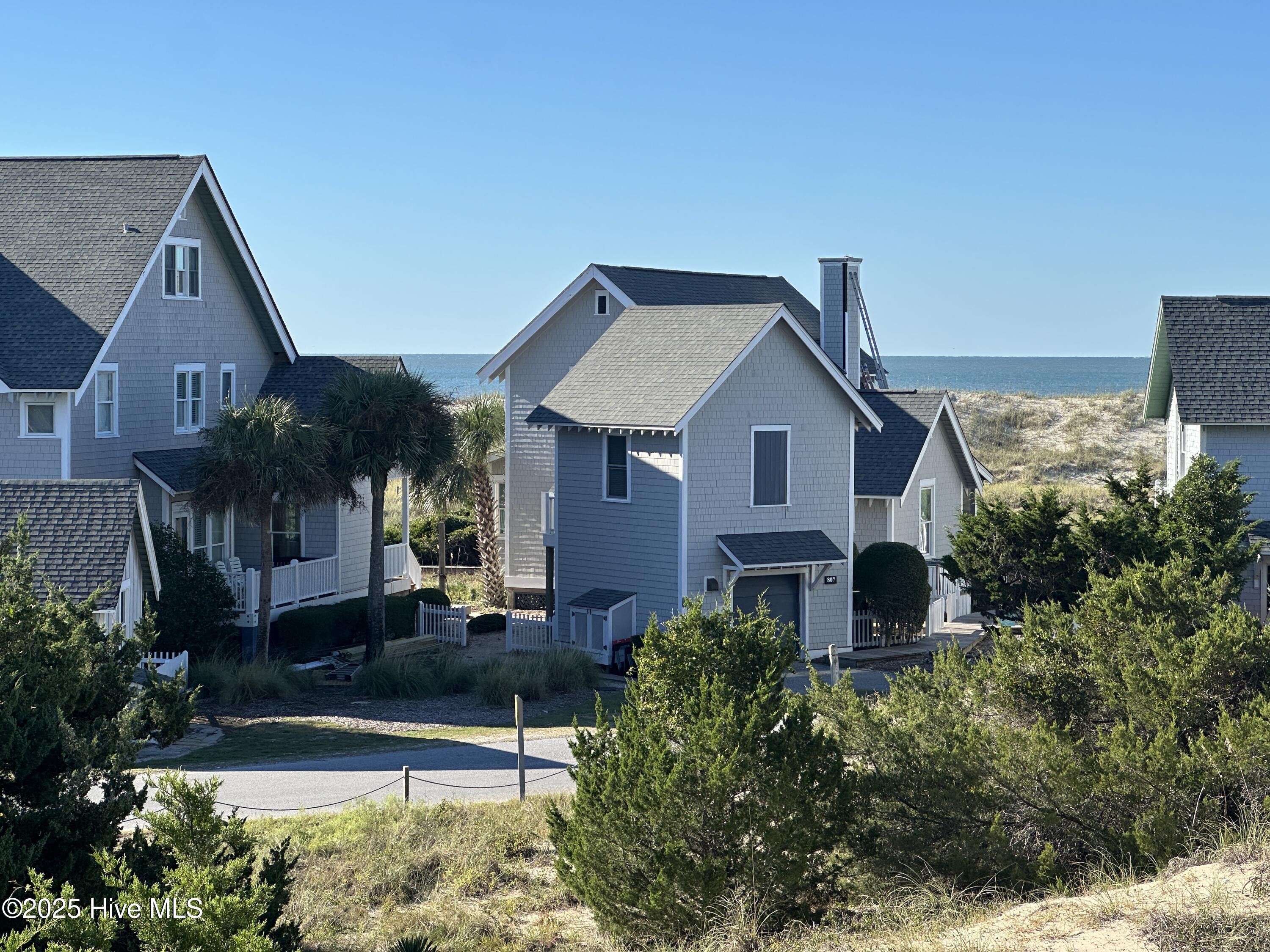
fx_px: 2825
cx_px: 635
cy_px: 476
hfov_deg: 25.3
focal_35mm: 77
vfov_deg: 19.1
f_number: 2.8
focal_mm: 9
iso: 32
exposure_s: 1/576
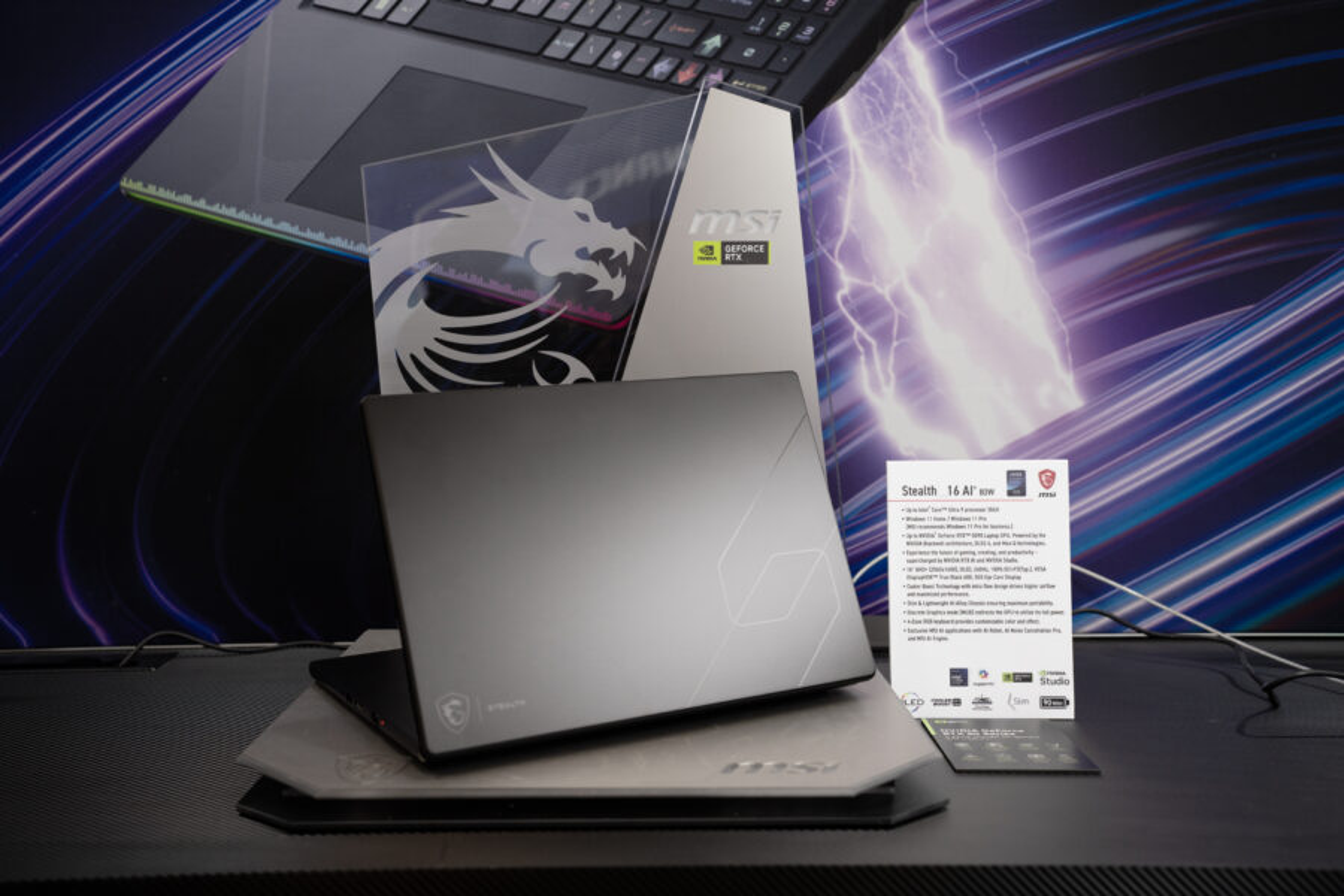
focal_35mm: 42
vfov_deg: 31.9
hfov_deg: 46.4
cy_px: 448
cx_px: 672
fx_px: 1568
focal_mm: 42
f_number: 4
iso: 500
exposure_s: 1/125
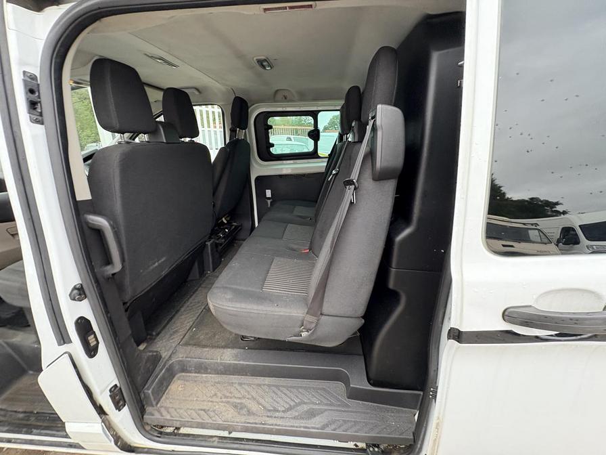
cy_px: 228
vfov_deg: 85.7
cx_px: 303
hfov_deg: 102.1
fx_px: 245
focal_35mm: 14
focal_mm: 2.22
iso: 200
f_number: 2.2
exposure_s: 1/99
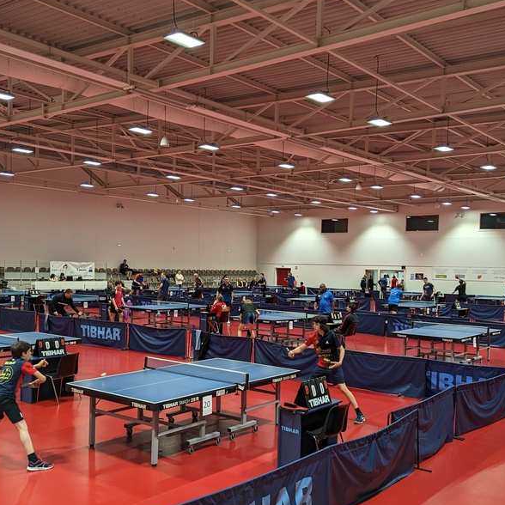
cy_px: 282
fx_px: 611
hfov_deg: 44.9
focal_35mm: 37
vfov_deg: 44.8
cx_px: 240
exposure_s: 1/168
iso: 155
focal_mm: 6.81
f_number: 1.85
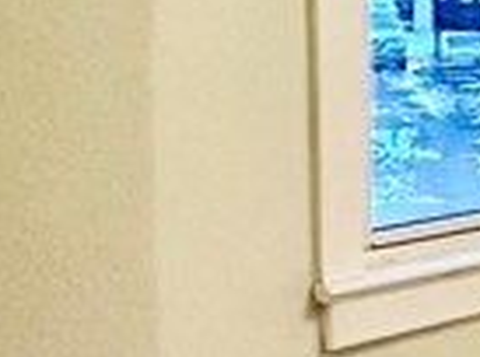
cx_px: 1454
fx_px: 1452
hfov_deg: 11.2
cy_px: 35
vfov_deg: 13.9
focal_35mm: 105
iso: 250
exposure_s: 1/60
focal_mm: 2.22
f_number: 2.2
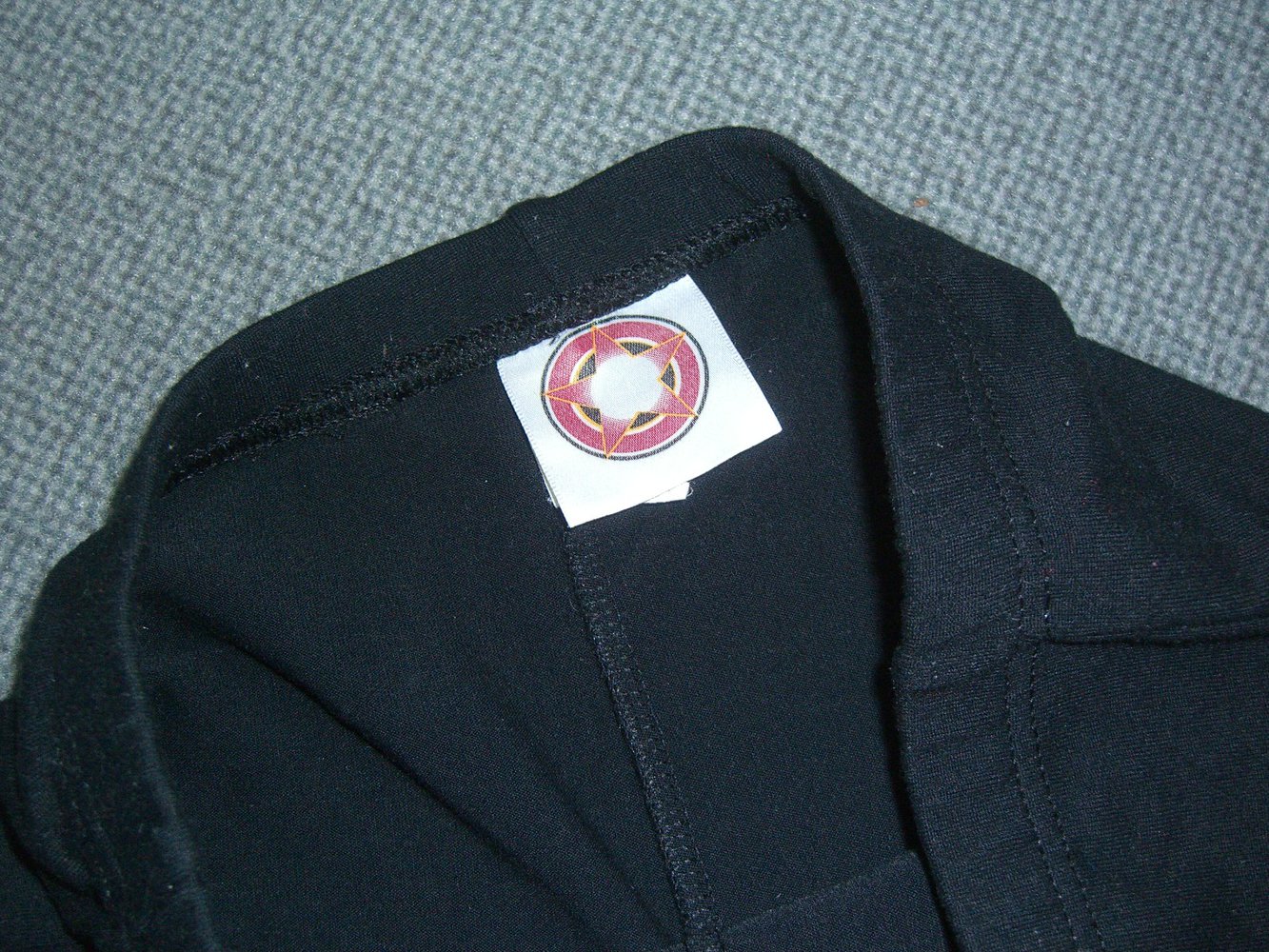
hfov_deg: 49.0
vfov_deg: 37.7
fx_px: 1393
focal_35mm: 38
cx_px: 634
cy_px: 476
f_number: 2.8
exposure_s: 1/60
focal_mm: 7.9
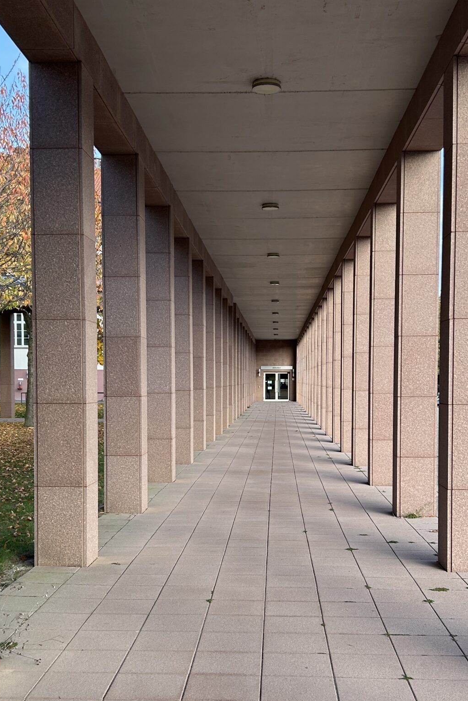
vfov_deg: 43.4
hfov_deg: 29.9
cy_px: 415
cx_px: 234
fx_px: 877
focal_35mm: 45
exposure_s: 1/763
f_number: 1.5
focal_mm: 5.7
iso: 50
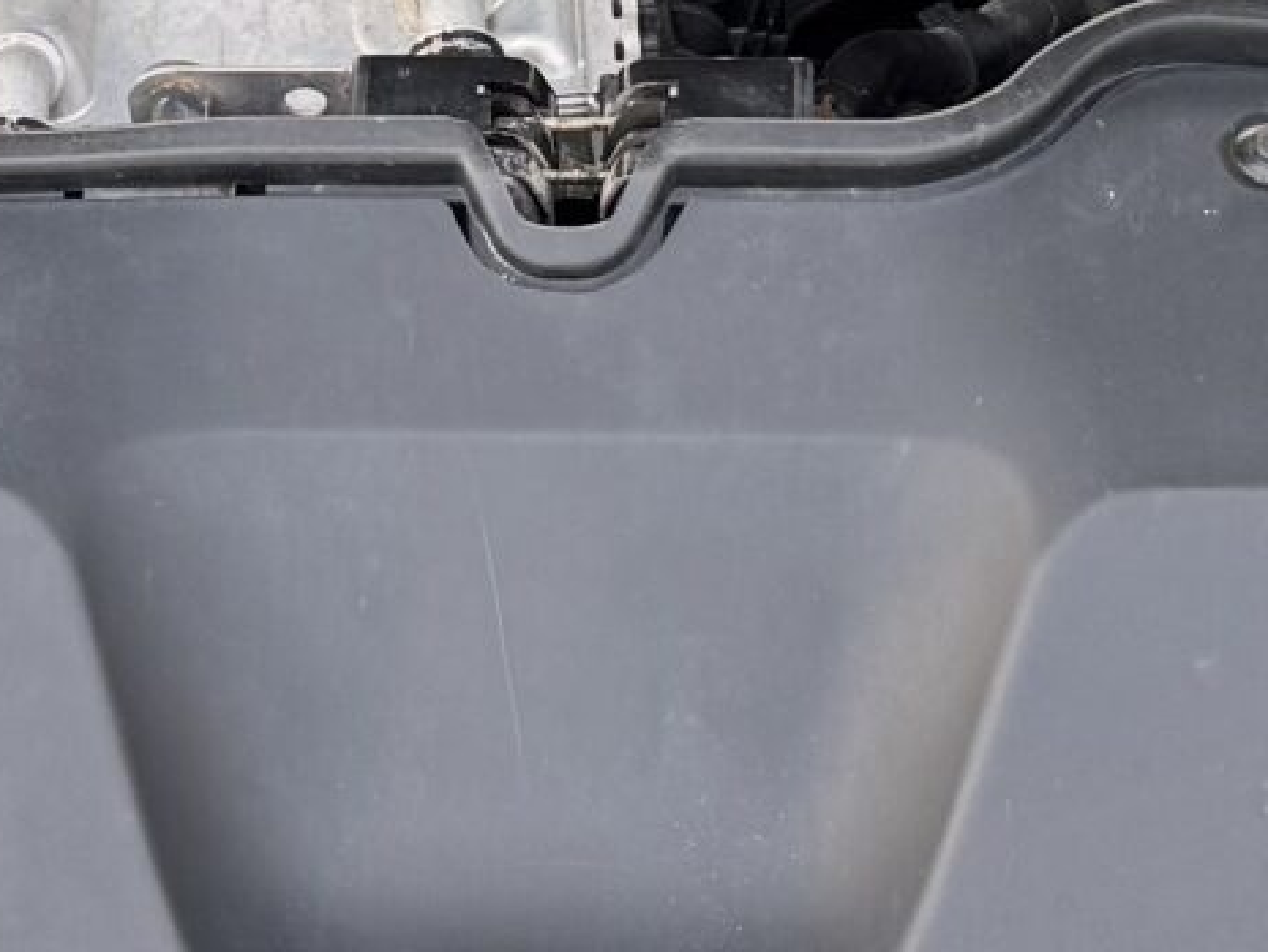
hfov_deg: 14.9
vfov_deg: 11.0
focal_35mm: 132
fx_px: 4836
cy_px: -314
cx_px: 701
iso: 64
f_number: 1.78
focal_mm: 6.76
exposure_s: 1/82
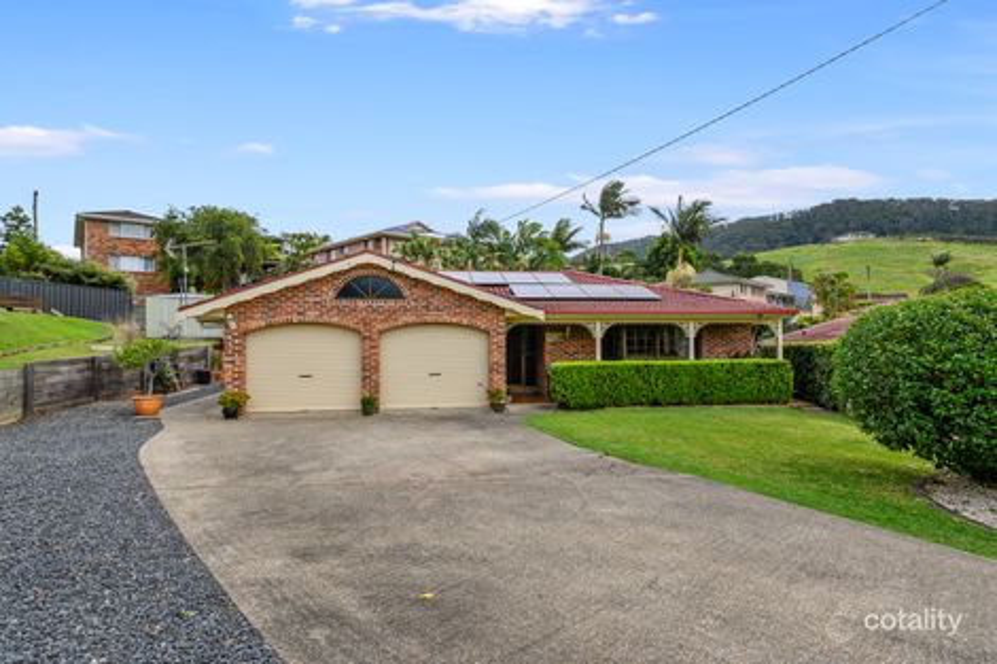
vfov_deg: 67.3
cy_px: 332
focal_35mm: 18
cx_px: 498
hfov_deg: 90.0
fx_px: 498
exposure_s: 1/200
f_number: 9
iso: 200
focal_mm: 18
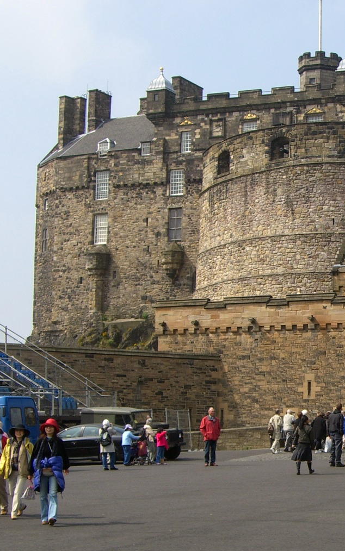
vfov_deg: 22.5
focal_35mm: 92
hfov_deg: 13.9
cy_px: 295
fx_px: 1384
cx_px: 387
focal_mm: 9
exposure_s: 1/400
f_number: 5.2
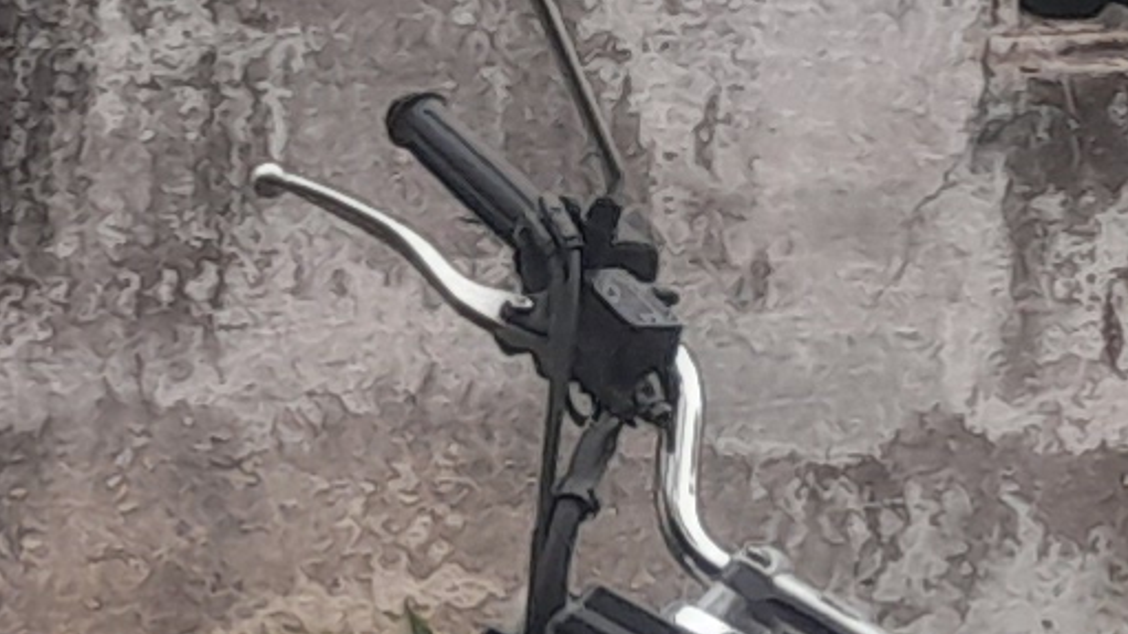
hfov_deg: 8.0
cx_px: -2119
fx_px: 7026
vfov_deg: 5.2
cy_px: 159
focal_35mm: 235
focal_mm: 4
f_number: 1.8
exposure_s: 1/50
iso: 50
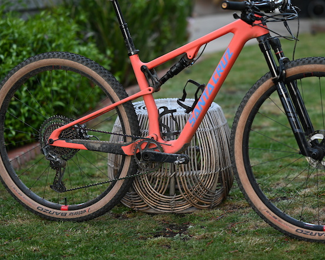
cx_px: 198
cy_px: 117
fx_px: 1116
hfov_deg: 16.6
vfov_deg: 13.3
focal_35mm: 116
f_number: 1.8
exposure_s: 1/100
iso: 140
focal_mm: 85
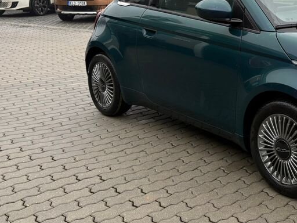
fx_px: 446
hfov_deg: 34.4
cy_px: 55
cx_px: 278
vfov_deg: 27.6
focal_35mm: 52
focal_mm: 5.96
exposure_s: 1/122
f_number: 1.6
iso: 80
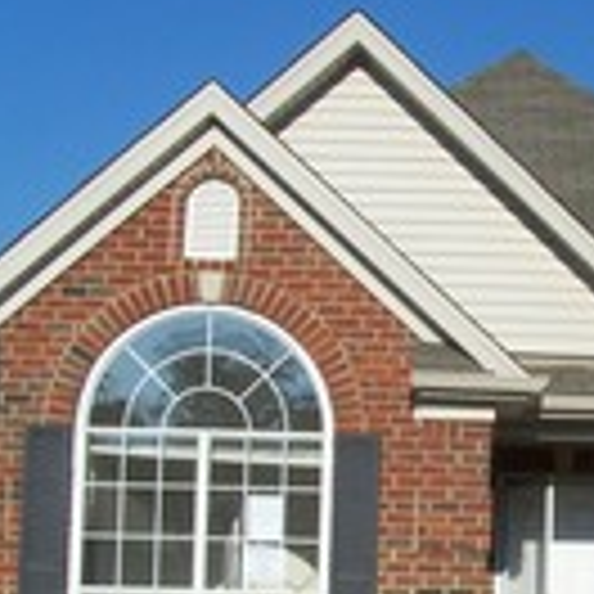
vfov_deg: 19.6
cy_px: 441
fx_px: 1708
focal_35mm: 88
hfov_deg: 19.2
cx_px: 580
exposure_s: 1/500
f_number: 5.6
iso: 80
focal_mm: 6.3
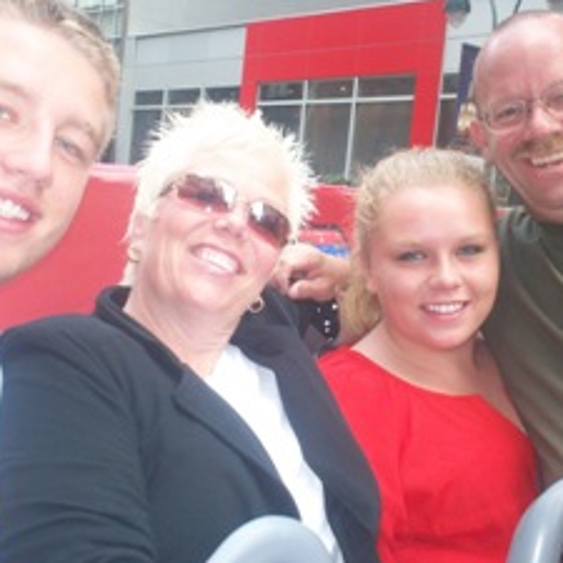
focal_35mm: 55
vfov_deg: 31.1
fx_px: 1012
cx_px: 250
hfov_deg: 31.1
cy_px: 265
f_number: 4.5
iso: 80
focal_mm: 6.3
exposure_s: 1/50
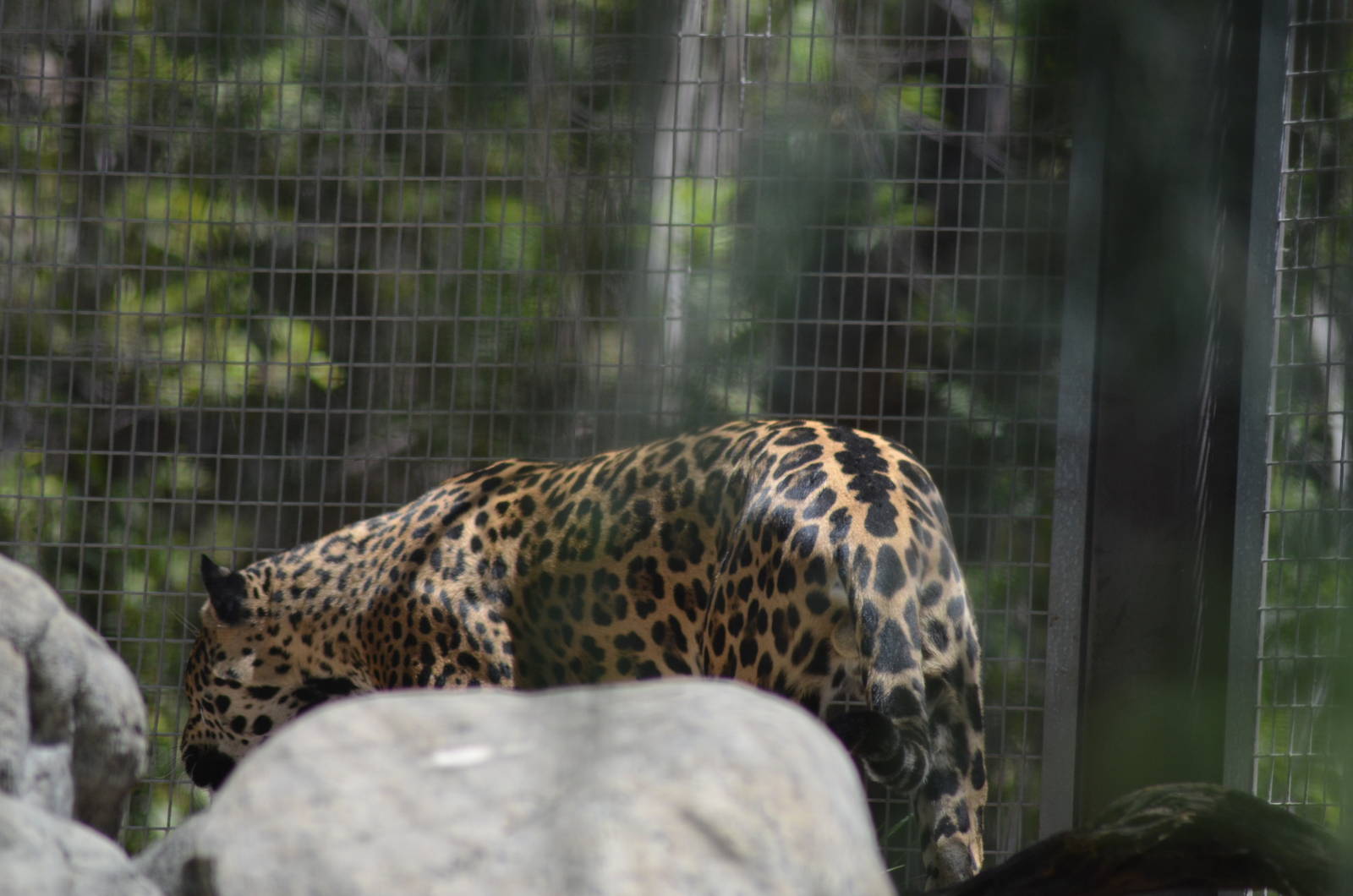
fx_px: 14066
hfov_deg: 5.5
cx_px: 676
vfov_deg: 3.7
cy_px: 448
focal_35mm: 375
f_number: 5
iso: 450
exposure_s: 1/1000
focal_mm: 250
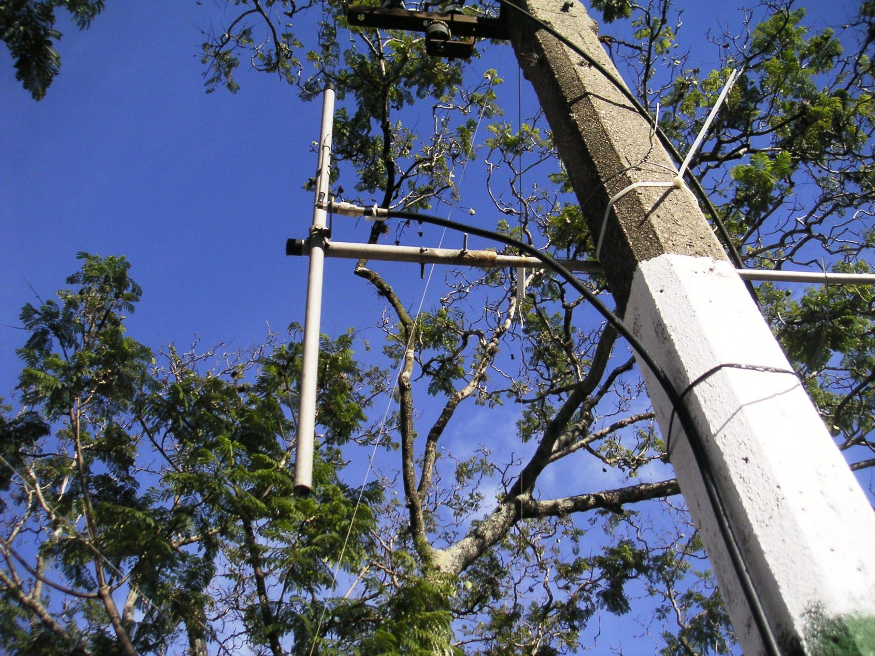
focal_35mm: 38
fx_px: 960
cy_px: 328
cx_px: 438
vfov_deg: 37.7
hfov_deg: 49.0
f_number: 2.8
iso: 50
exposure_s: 1/750
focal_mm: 6
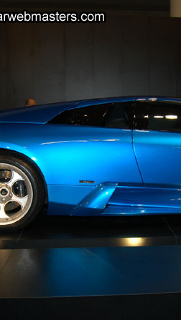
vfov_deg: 36.6
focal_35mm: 57
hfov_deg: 20.7
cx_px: 164
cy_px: 160
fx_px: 486
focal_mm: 24
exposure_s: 1/60
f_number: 5
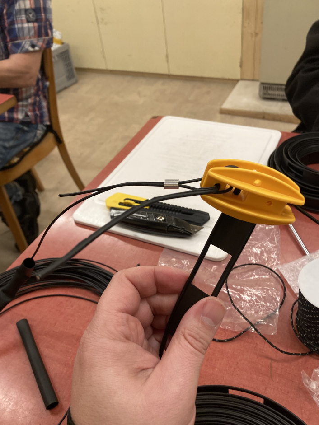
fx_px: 369
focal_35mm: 30
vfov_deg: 60.0
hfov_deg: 46.8
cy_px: 212
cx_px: 167
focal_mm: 3.99
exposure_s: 1/50
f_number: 1.8
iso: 160
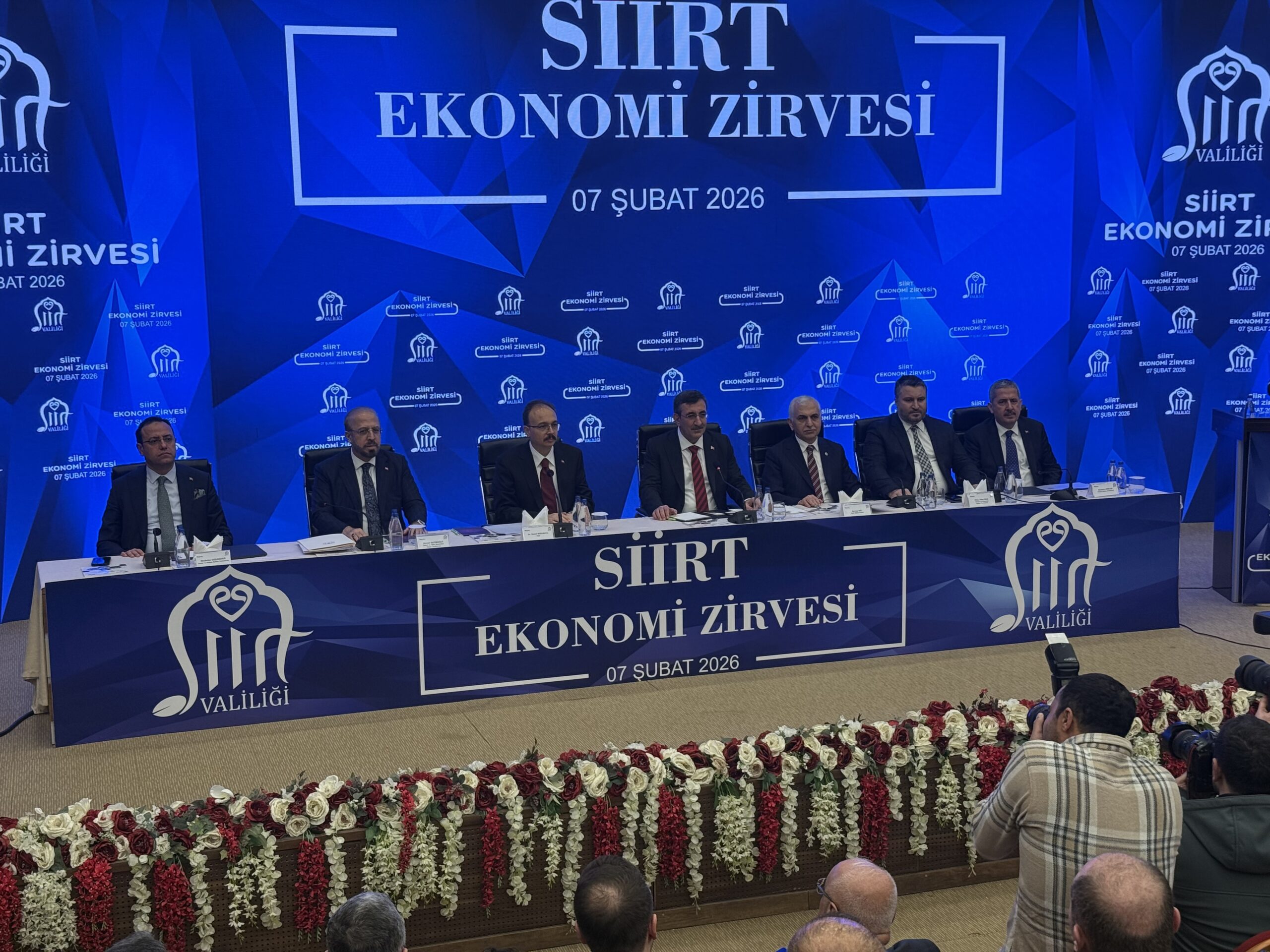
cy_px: 476
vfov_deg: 30.3
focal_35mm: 48
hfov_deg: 39.7
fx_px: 1761
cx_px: 635
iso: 100
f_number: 1.78
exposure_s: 1/91
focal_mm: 6.76
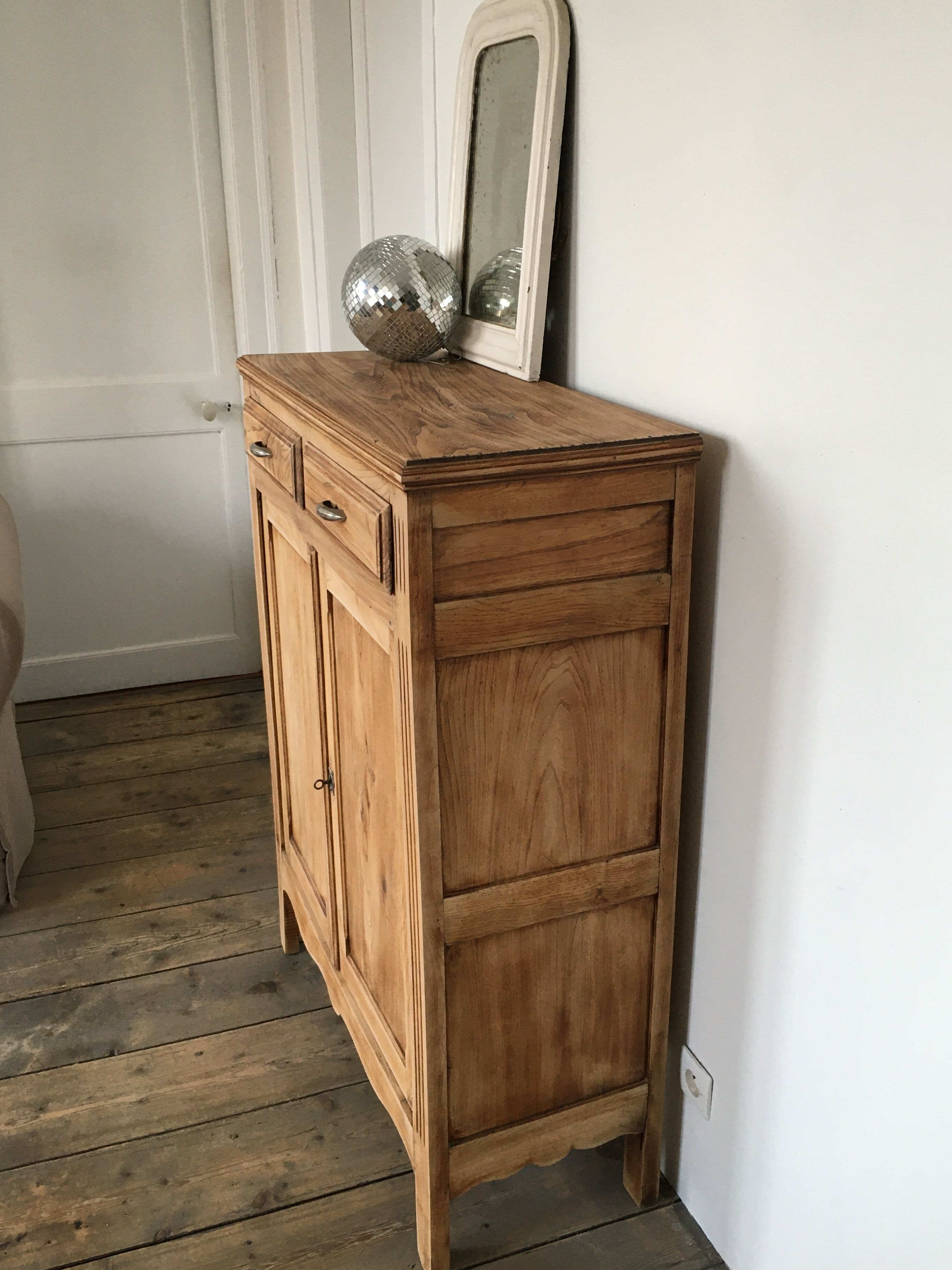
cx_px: 510
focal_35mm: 32
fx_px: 1173
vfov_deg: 56.8
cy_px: 635
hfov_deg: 44.1
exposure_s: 1/33
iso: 100
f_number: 2.2
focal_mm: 4.15
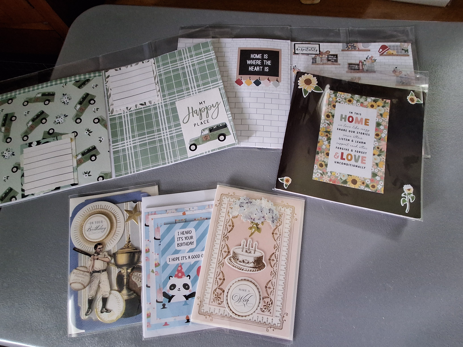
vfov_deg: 78.1
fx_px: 214
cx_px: 232
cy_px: 174
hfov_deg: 94.5
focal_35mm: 16
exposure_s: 1/20
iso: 500
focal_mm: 1.46
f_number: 2.2
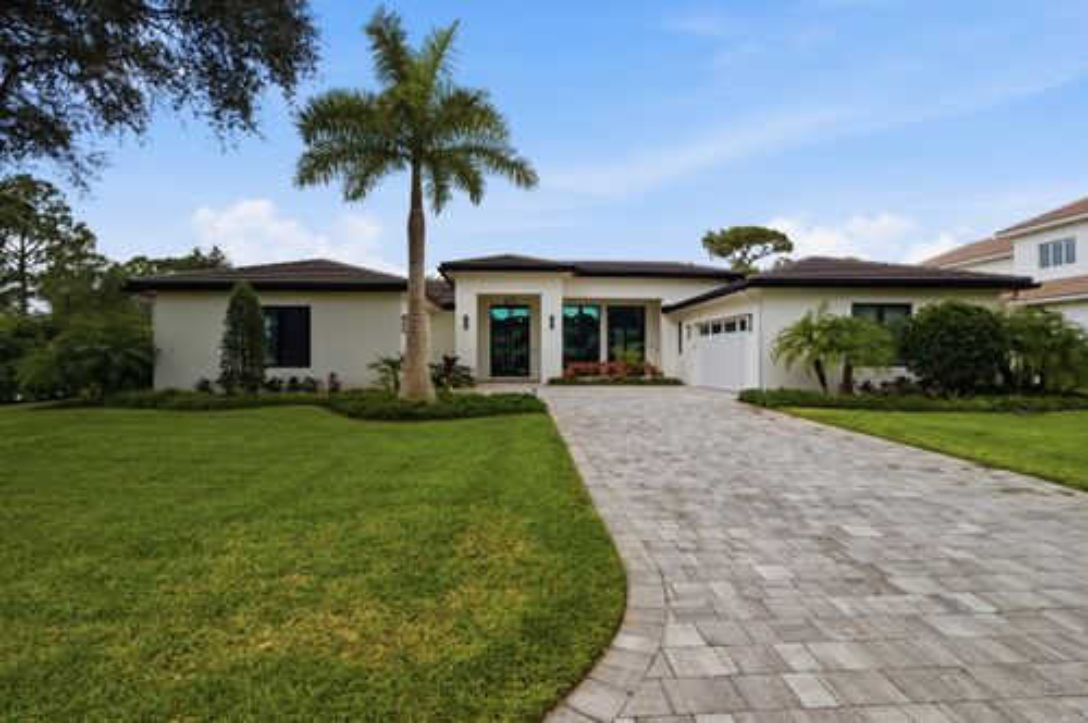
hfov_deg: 93.3
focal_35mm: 17
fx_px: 513
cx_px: 544
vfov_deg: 70.3
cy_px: 362
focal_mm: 17
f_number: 8
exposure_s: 1/6400
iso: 400
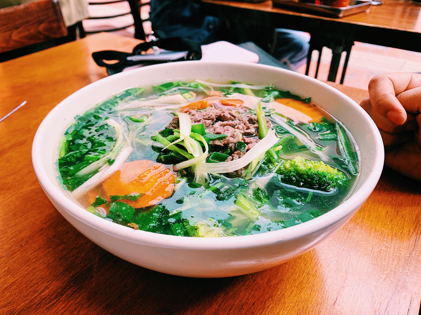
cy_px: 158
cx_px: 210
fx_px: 316
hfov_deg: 67.3
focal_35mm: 26
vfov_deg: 53.1
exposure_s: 1/122
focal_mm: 4.25
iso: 32
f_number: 1.8
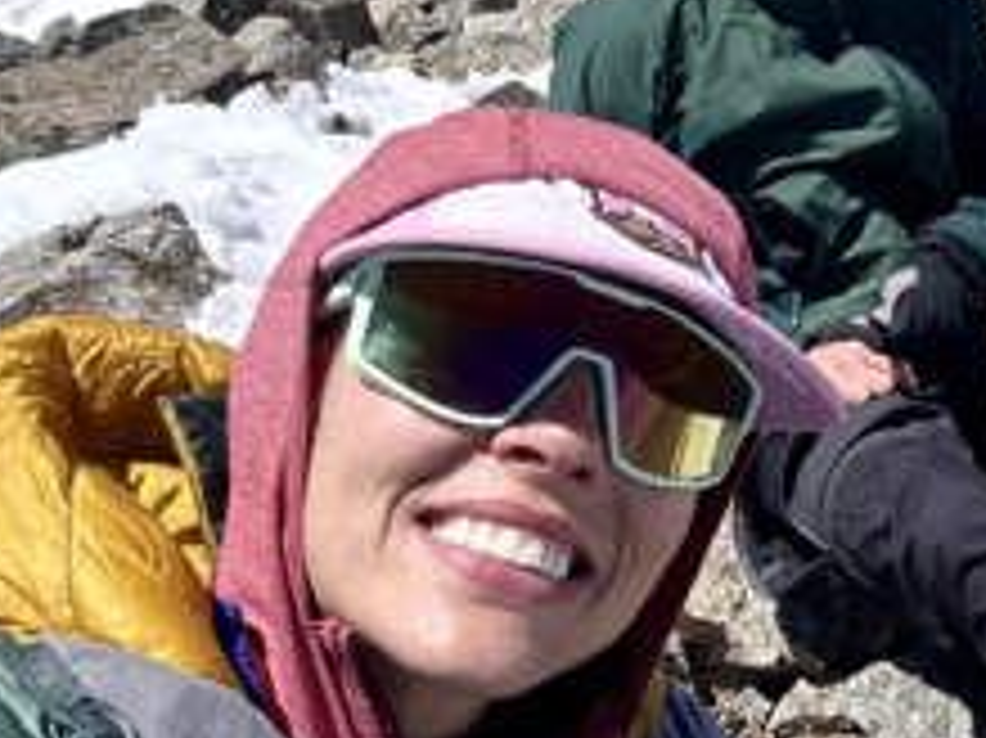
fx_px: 1594
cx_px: 1128
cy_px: 220
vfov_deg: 25.9
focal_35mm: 56
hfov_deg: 30.2
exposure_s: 1/1739
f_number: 1.9
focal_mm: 2.69
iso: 25
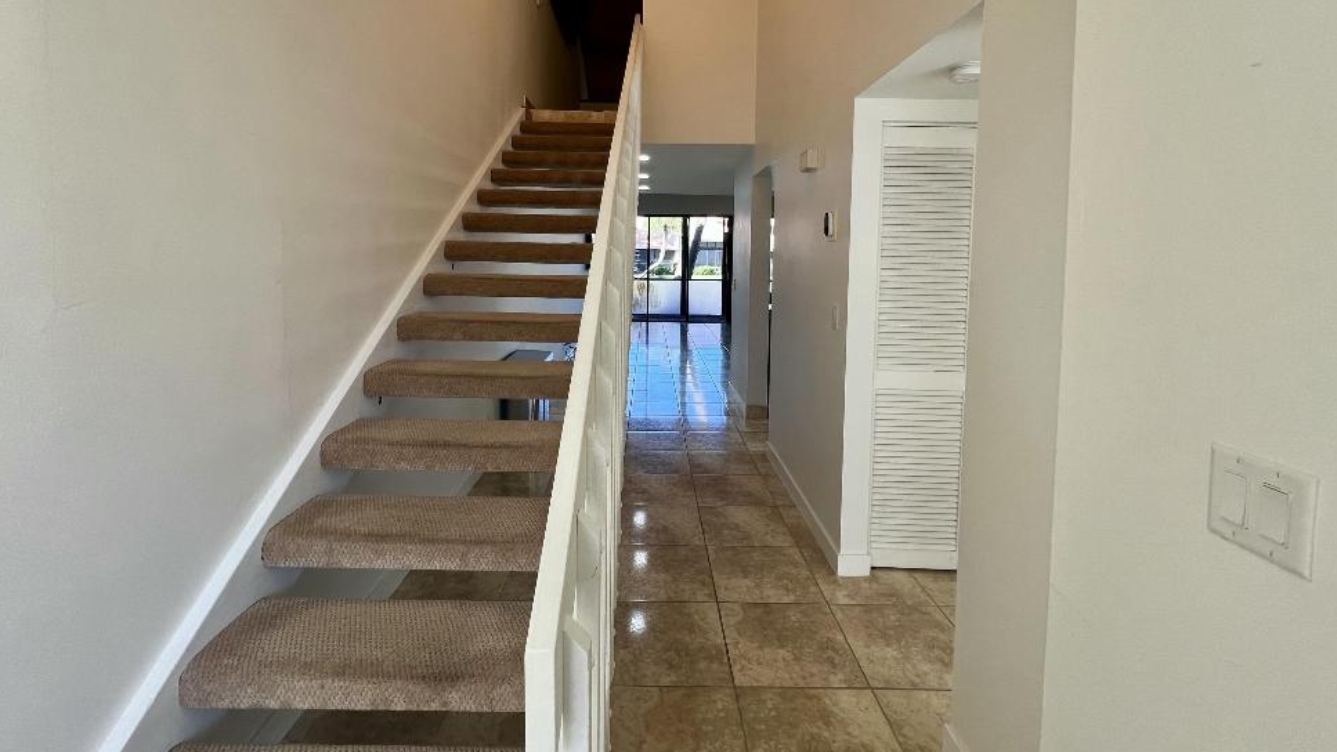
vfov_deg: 69.5
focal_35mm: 15
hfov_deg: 103.0
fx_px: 532
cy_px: 286
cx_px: 648
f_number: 1.8
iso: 64
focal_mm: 1.57
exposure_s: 1/120
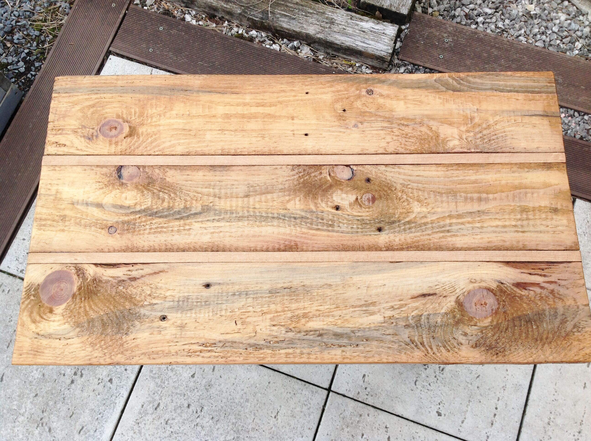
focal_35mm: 35
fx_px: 597
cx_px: 296
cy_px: 220
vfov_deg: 40.6
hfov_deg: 52.7
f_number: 2.4
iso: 50
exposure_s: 1/219
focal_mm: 4.28
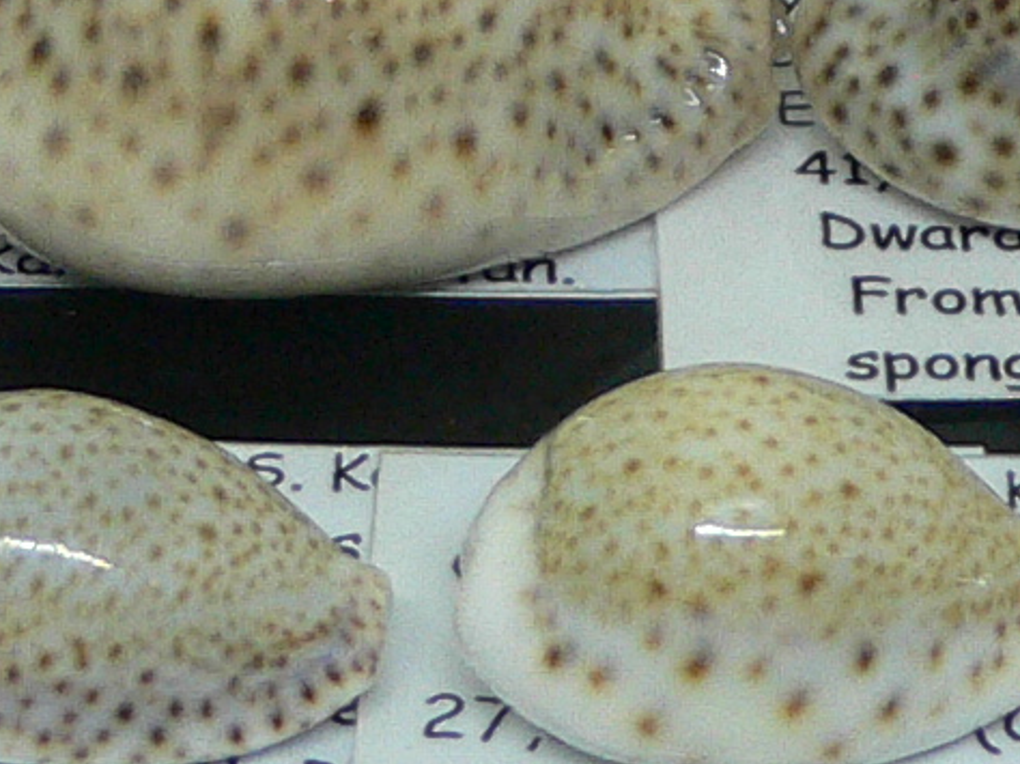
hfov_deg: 13.2
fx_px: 4388
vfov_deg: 9.8
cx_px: 674
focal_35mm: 149
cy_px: -243
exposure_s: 1/60
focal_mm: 4.6
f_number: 2.8
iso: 200
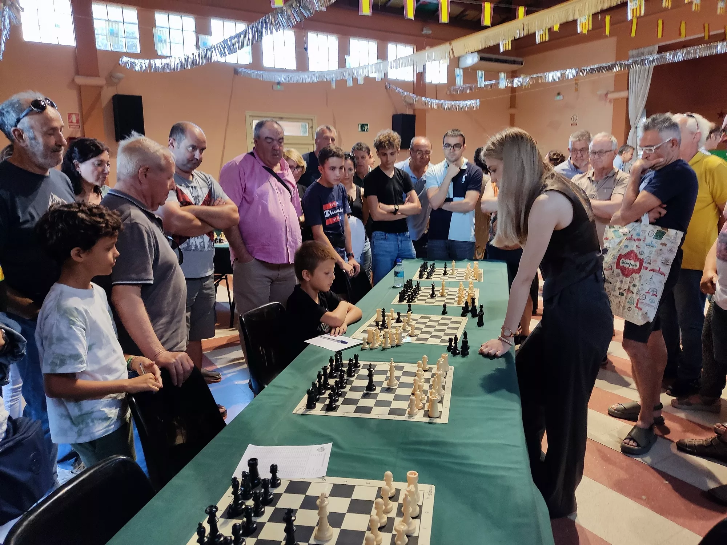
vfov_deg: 54.9
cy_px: 272
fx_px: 525
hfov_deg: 69.4
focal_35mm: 25
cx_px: 364
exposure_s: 1/33
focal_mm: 4.71
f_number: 1.79
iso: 228
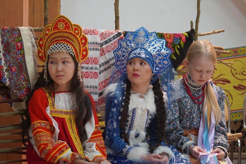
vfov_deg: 13.0
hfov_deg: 19.5
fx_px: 717
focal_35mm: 105
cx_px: 123
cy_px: 82
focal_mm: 70
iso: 4000
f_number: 4.5
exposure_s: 1/160
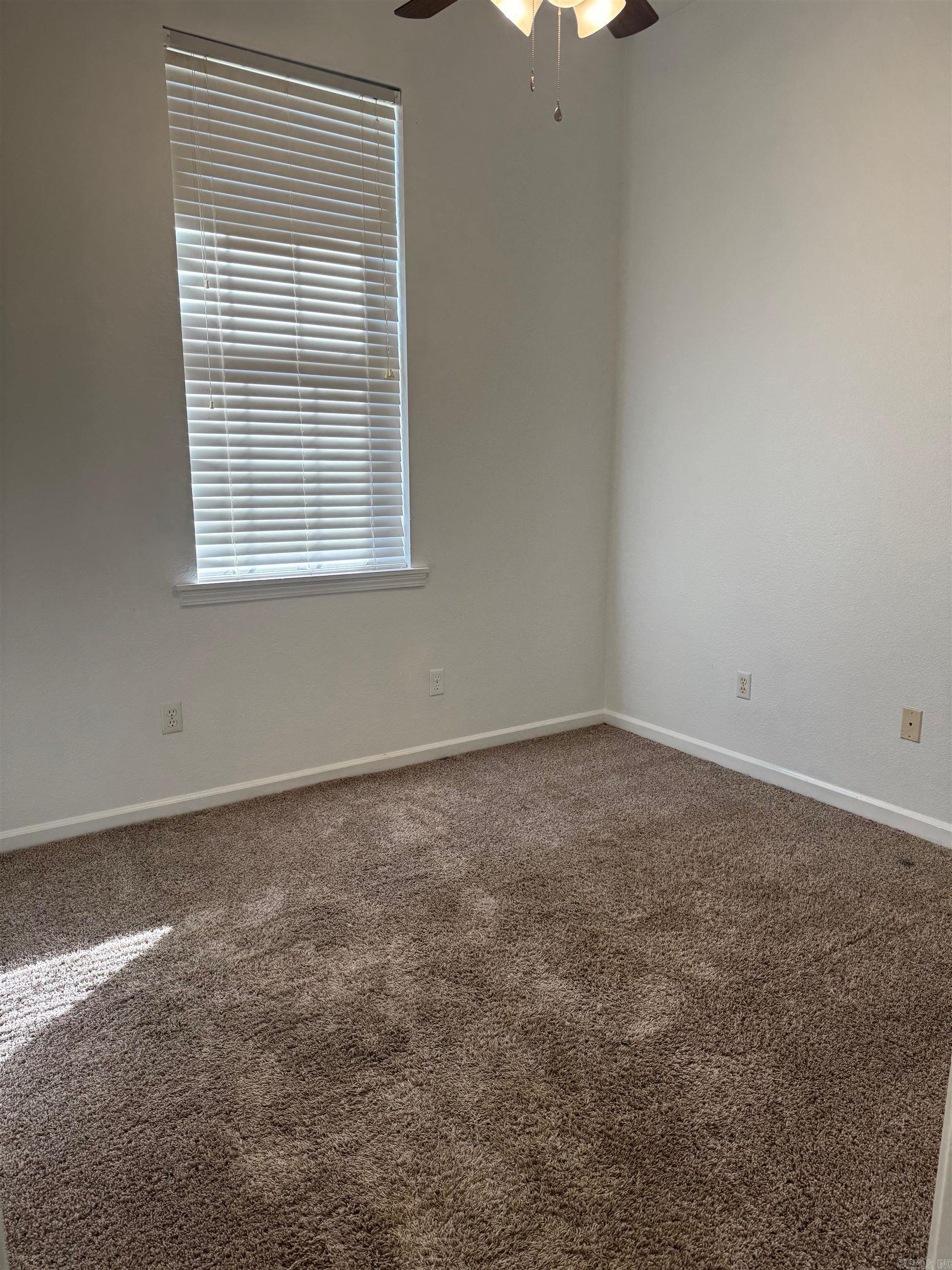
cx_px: 476
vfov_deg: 71.6
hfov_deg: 56.8
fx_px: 880
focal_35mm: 24
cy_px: 635
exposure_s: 1/120
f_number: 1.78
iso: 80
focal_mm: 6.76
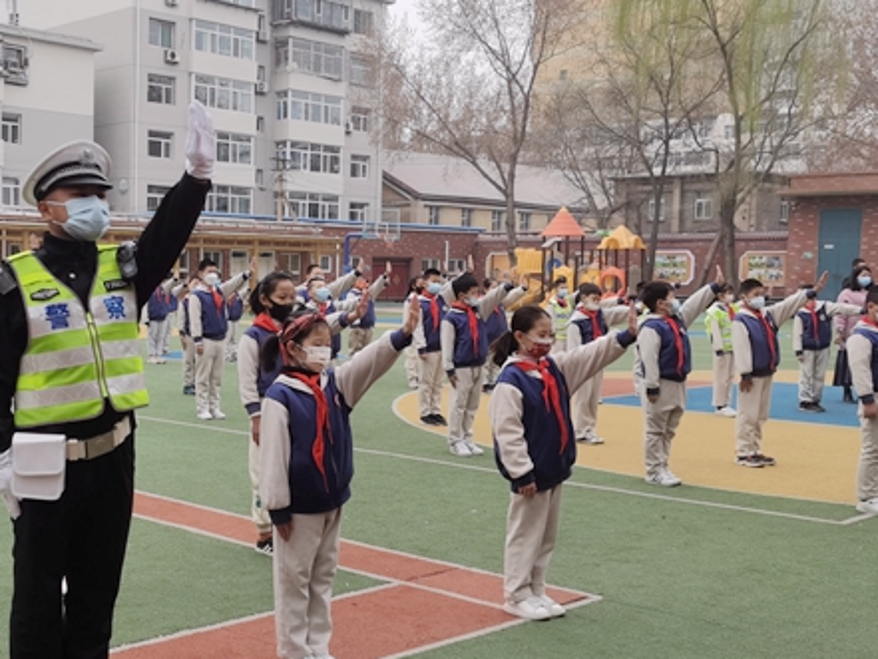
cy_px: 356
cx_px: 285
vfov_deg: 29.7
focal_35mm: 49
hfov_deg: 38.4
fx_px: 1243
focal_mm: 5.56
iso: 50
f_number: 1.6
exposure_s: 1/1712
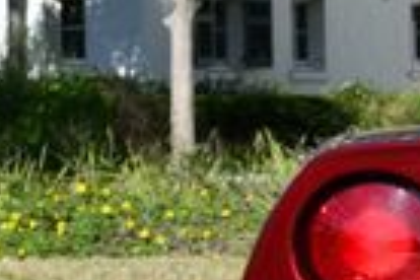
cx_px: 953
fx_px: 3908
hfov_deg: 5.9
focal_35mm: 335
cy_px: 356
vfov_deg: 4.1
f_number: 8
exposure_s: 1/250
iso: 100
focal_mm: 36
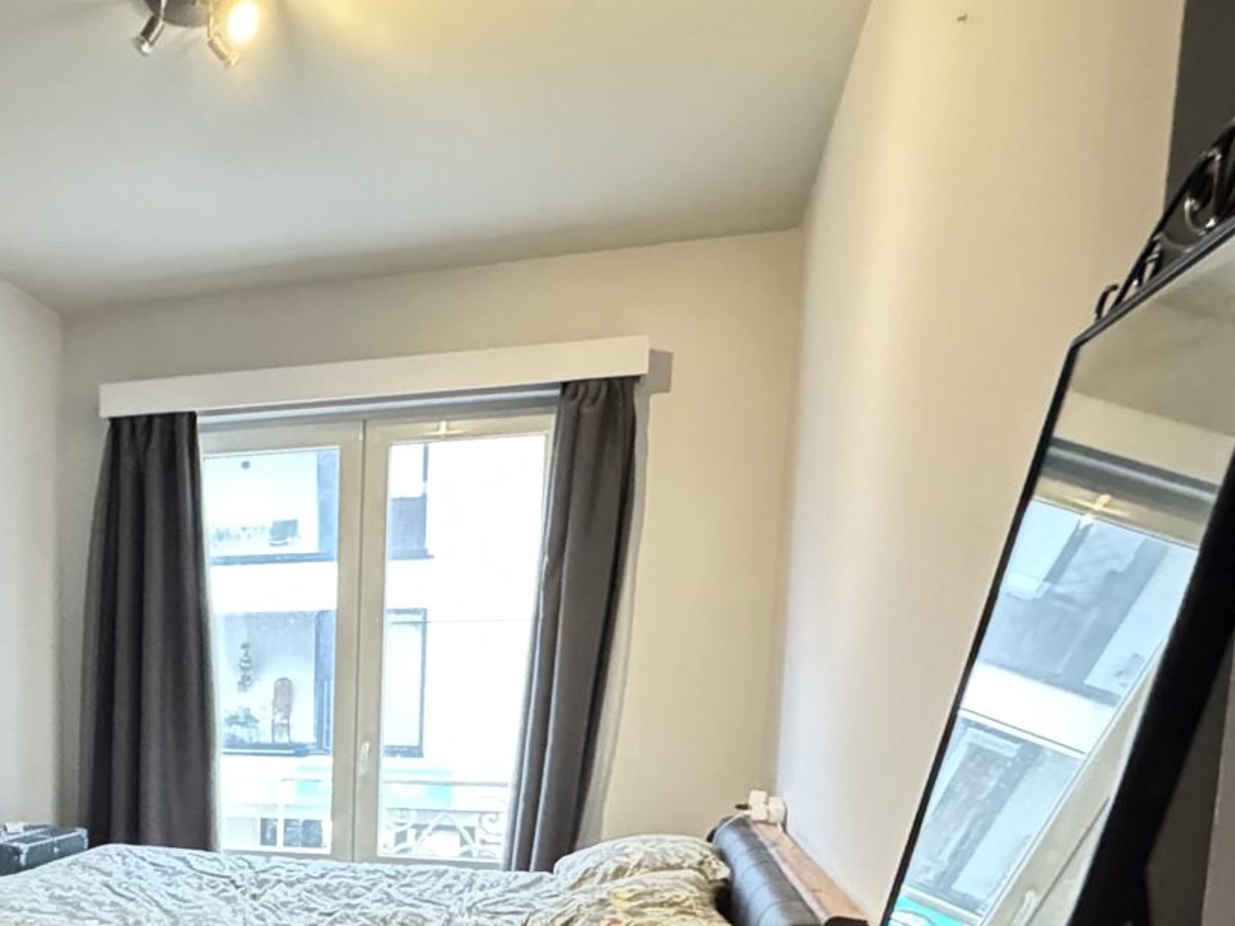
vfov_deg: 39.8
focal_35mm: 33
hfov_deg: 49.7
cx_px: 141
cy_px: 831
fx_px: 1177
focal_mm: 2.22
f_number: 2.2
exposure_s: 1/20
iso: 2500
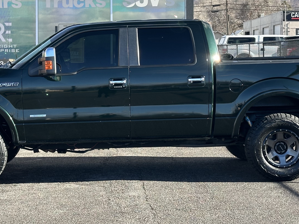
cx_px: 134
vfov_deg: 16.5
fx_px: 769
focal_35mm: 89
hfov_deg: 22.0
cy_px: 66
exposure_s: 1/773
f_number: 1.78
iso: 64
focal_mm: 6.86
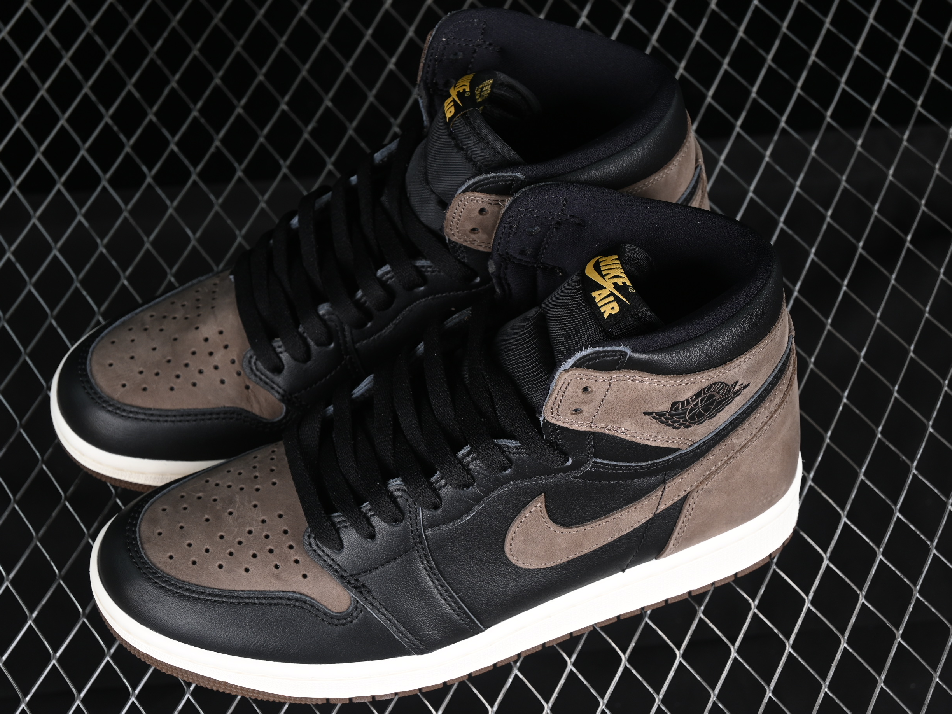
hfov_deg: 23.8
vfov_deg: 18.0
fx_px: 2255
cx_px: 434
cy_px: 359
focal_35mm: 82
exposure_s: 1/60
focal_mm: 50
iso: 160
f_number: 6.3
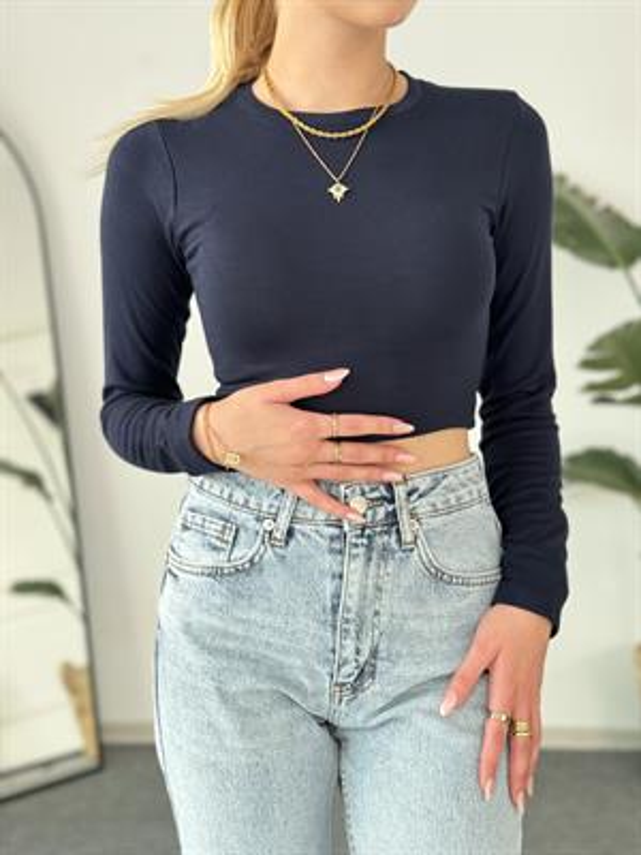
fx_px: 1185
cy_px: 428
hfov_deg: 30.3
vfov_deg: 39.7
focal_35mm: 48
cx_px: 320
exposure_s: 1/60
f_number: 1.78
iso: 100
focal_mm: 6.76
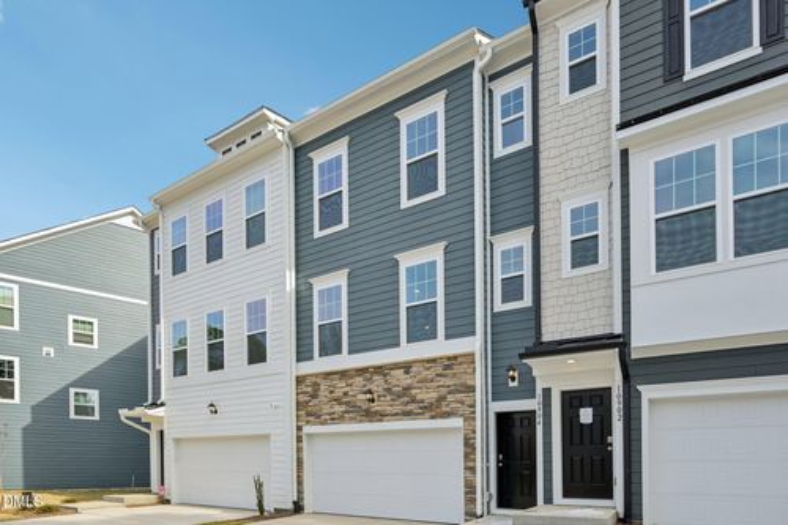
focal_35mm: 18
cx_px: 394
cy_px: 262
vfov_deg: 67.3
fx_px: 394
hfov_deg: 90.0
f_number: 8
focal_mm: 18
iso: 100
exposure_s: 1/250
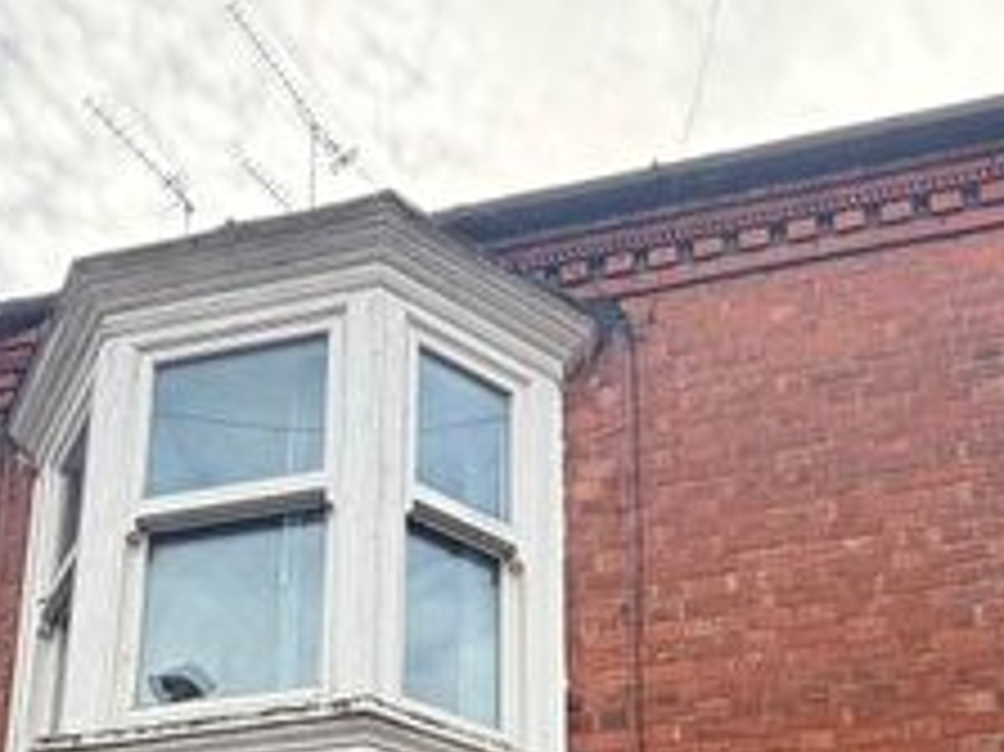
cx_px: 396
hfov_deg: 42.7
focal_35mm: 44
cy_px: 1105
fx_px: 1275
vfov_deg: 25.4
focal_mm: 2.22
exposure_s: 1/248
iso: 40
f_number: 2.2
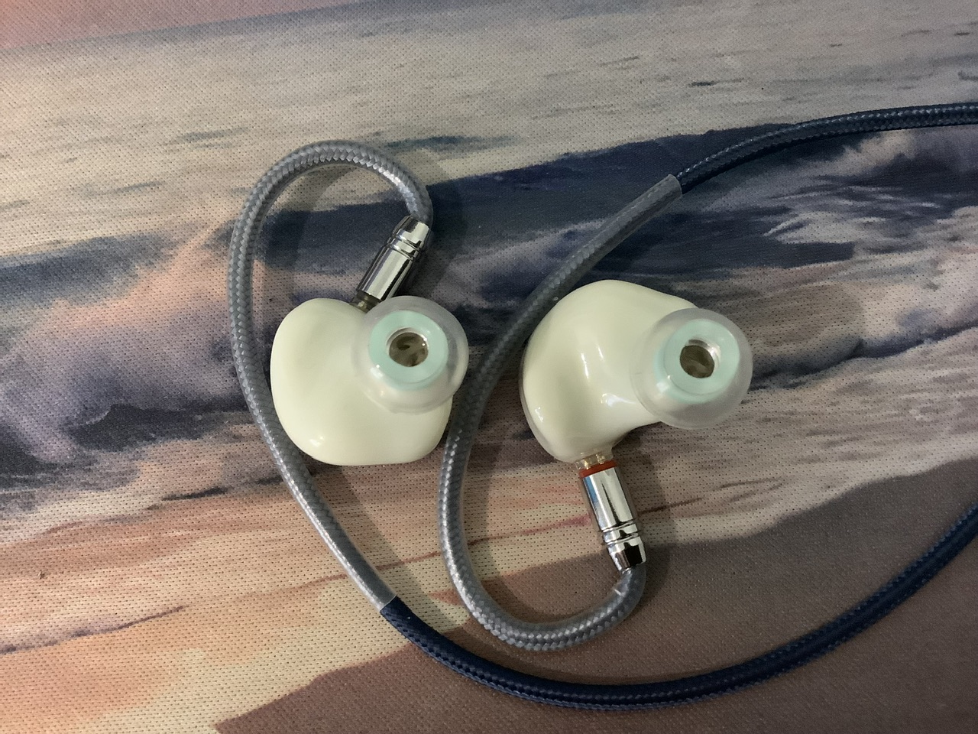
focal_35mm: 31
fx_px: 876
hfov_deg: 58.4
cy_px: 367
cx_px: 489
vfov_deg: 45.4
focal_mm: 3.3
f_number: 2.4
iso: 500
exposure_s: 1/25
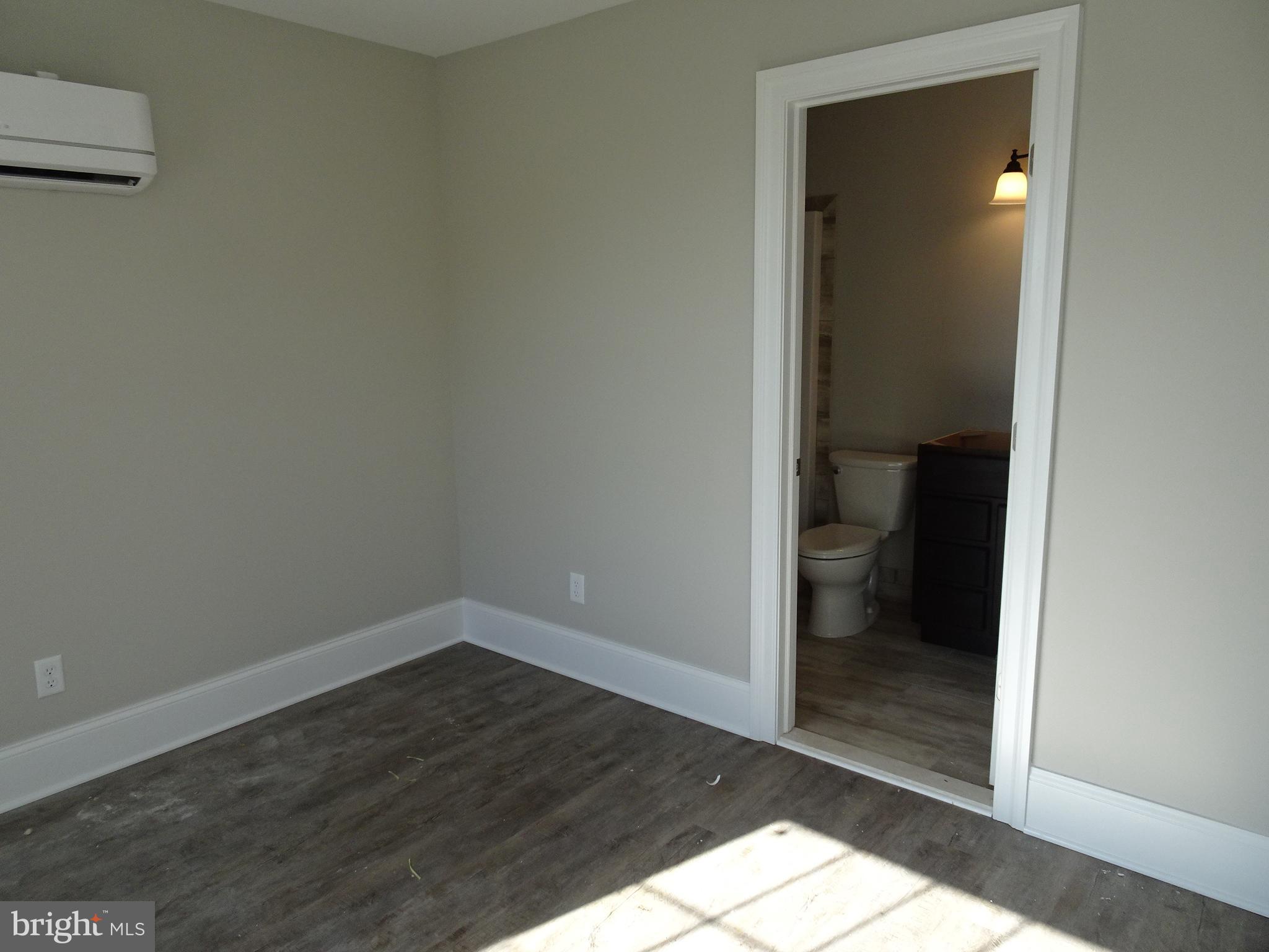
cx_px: 634
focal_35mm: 24
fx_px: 880
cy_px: 476
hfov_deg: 71.6
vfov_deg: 56.8
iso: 200
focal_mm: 4.1
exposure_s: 1/250
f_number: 3.5
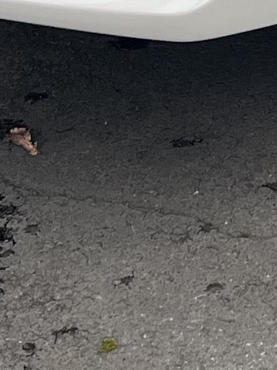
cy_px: -639
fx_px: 2060
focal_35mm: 193
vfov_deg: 8.9
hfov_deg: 7.0
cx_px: 765
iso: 50
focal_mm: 5.1
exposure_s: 1/793
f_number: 1.6
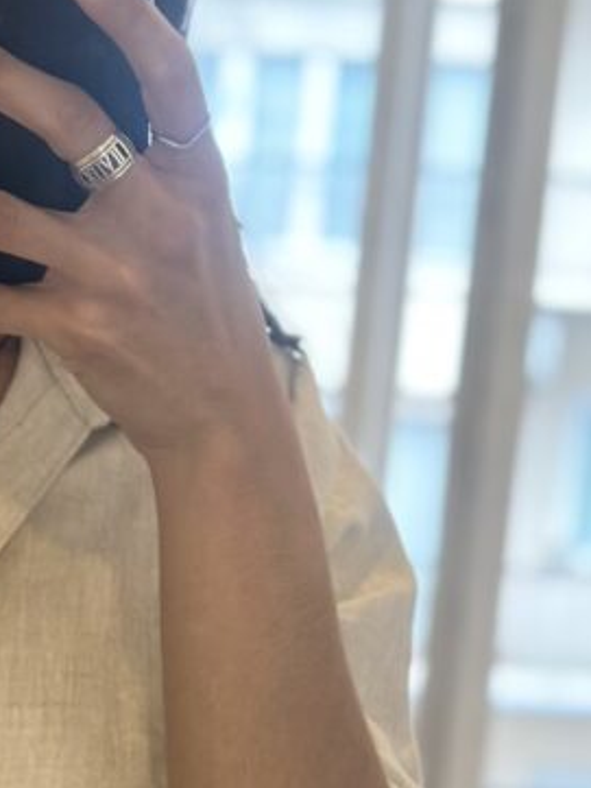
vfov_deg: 13.8
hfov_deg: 10.6
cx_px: -198
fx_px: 3094
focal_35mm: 136
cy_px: 1107
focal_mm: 6.86
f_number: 1.78
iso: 160
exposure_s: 1/60
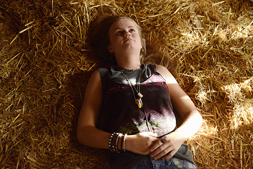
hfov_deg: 43.6
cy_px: 84
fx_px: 316
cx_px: 126
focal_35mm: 45
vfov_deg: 29.9
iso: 5000
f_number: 3.5
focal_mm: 45
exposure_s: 1/80
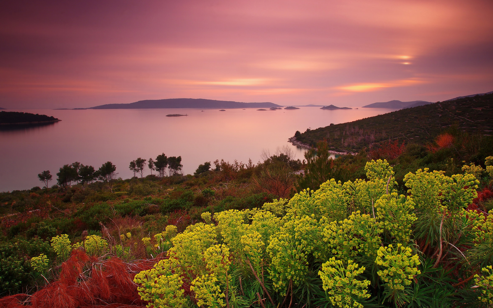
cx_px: 251
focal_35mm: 26
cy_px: 152
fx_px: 349
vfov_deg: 47.6
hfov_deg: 70.4
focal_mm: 17.01
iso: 200
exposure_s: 481
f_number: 16
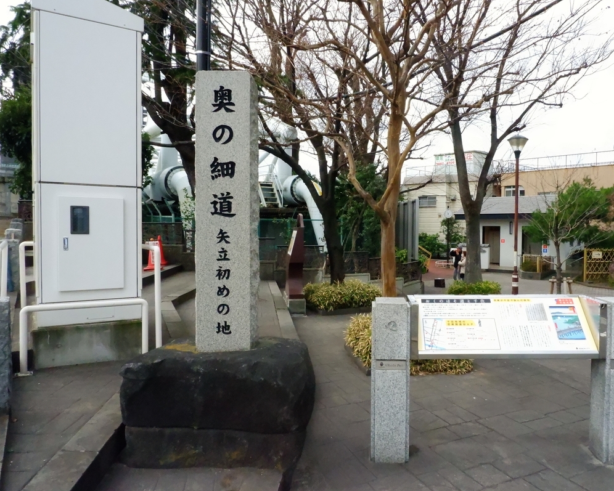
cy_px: 245
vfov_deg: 54.9
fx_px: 473
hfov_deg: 65.6
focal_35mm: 26
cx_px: 360
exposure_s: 1/1100
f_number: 22
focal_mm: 15
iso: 12800
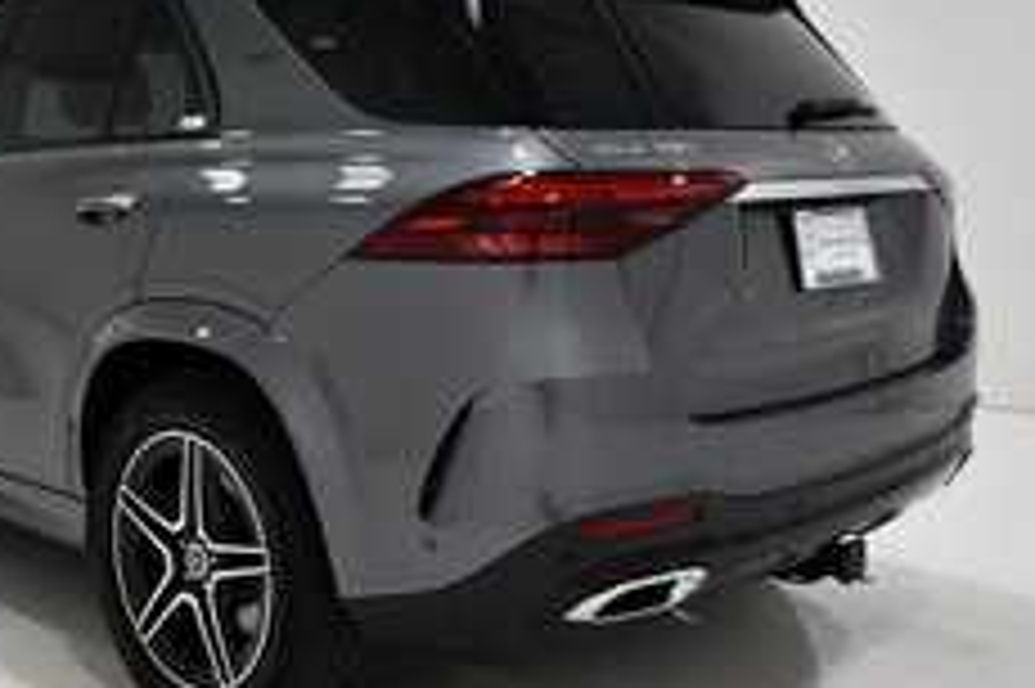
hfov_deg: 41.3
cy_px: 259
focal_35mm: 47
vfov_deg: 28.5
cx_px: 328
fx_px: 1350
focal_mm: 18
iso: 800
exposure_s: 1/200
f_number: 3.5
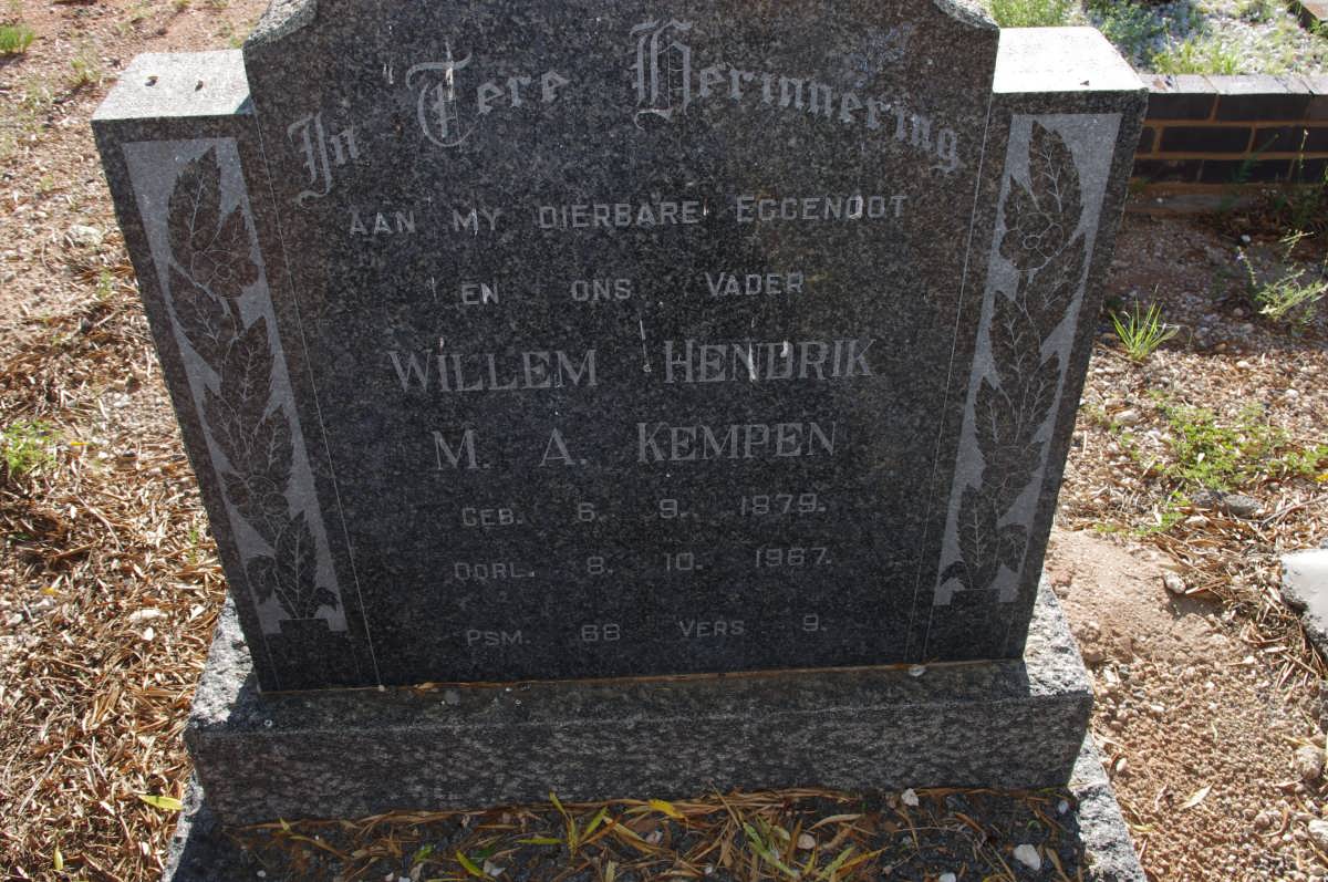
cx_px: 664
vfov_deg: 38.8
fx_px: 1253
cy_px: 441
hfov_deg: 55.9
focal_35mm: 34
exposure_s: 1/60
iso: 200
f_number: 11
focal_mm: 23.13
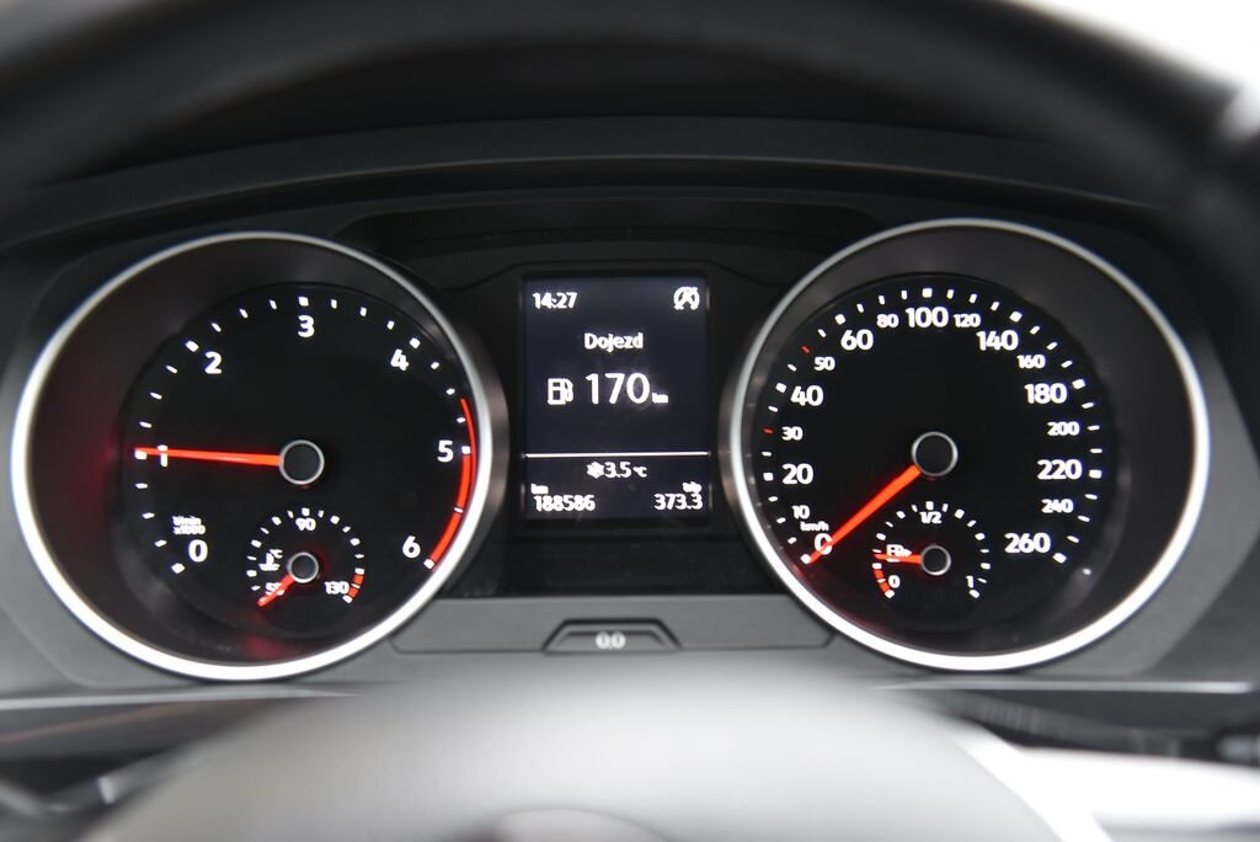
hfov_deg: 36.2
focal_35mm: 55
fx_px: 1926
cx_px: 630
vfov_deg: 24.7
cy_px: 421
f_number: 4
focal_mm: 55
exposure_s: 1/3
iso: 500
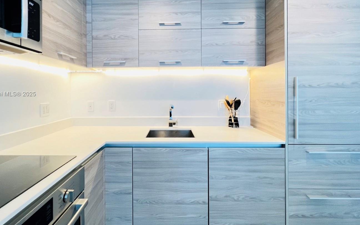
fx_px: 167
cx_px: 169
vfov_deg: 67.6
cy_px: 94
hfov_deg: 94.2
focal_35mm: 17
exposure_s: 1/60
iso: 250
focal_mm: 1.57
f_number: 1.8
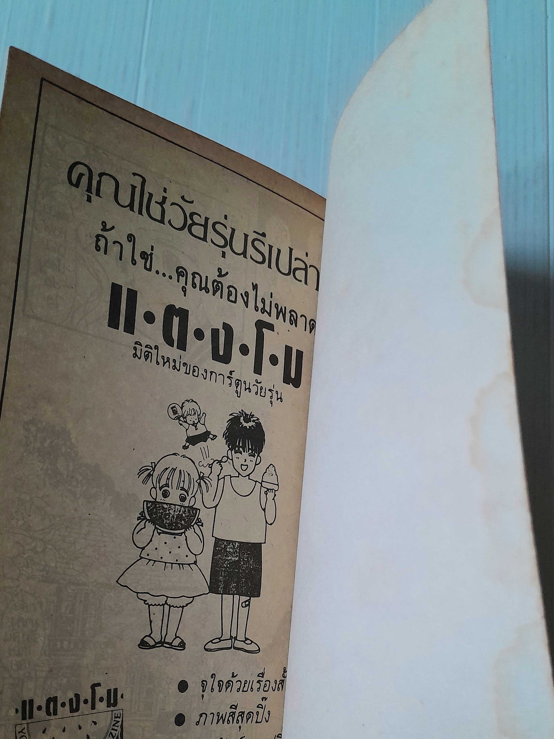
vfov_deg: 53.2
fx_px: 726
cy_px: 475
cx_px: 277
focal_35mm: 34
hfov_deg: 41.8
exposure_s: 1/40
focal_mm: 3.98
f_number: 1.8
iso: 400
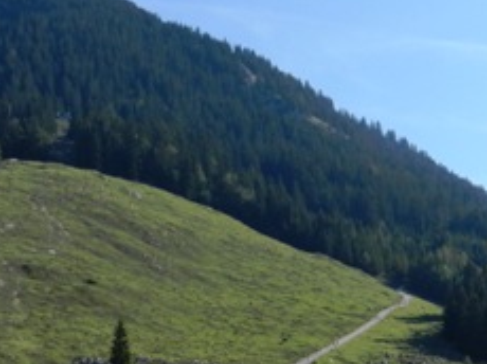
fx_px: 1293
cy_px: 235
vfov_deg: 16.0
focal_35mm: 92
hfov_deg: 20.8
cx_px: 464
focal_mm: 5.9
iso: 160
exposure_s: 1/1250
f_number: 3.8
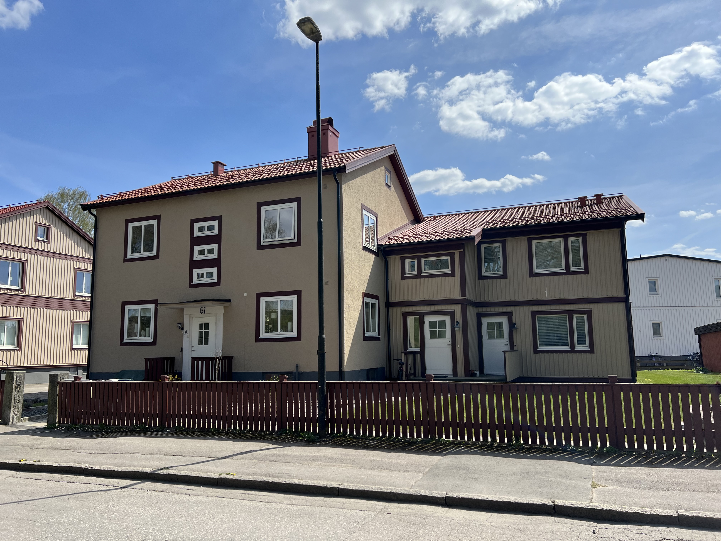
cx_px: 360
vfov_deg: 53.1
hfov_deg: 67.3
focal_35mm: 26
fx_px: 542
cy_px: 270
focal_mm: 5.7
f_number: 1.5
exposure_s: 1/4831
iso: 50
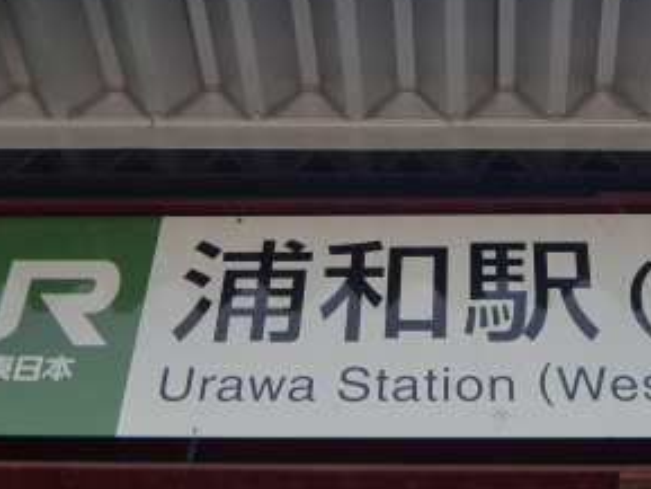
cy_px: 110
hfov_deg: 26.5
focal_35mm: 73
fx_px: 1373
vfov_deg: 20.0
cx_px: 439
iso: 64
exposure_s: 1/200
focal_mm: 5.8
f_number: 7.2
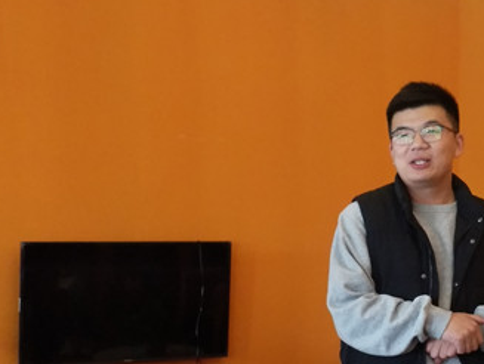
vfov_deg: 33.6
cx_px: 397
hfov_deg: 41.6
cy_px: 210
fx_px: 602
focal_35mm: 43
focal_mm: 3.79
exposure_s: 1/33.3
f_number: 2
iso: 412
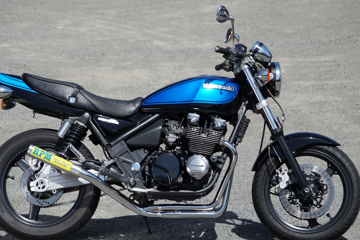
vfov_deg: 5.9
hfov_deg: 8.8
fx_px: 2336
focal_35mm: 234
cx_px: 168
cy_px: 124
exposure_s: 1/500
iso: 100
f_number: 5.6
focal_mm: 131
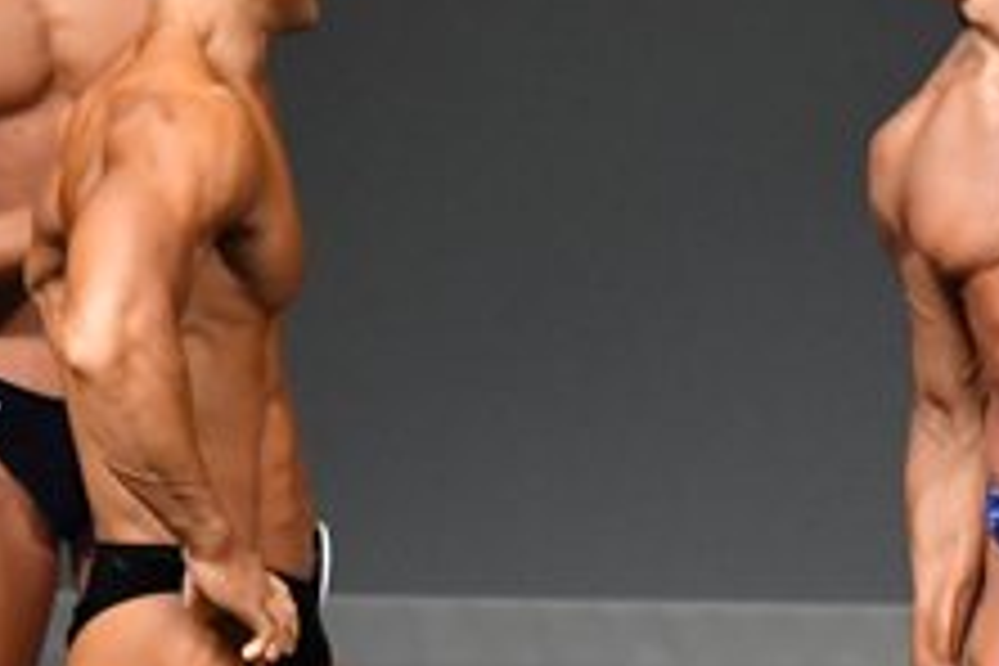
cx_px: 533
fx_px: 29080
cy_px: 616
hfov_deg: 2.0
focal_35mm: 1048
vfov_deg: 1.3
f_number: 5.6
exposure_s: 1/400
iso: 5000
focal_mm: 200
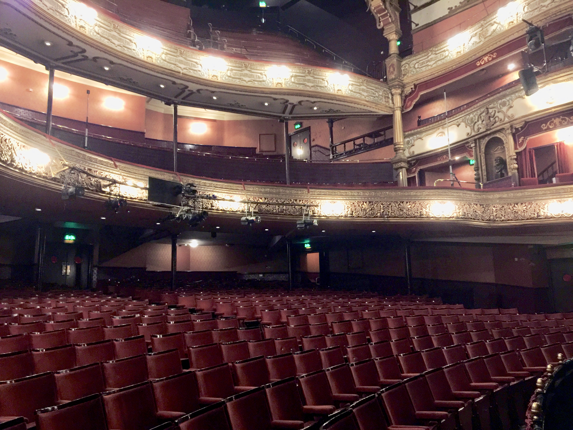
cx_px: 286
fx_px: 480
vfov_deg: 48.2
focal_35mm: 29
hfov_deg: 61.7
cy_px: 215
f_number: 2.2
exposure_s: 1/8
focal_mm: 4.15
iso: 160
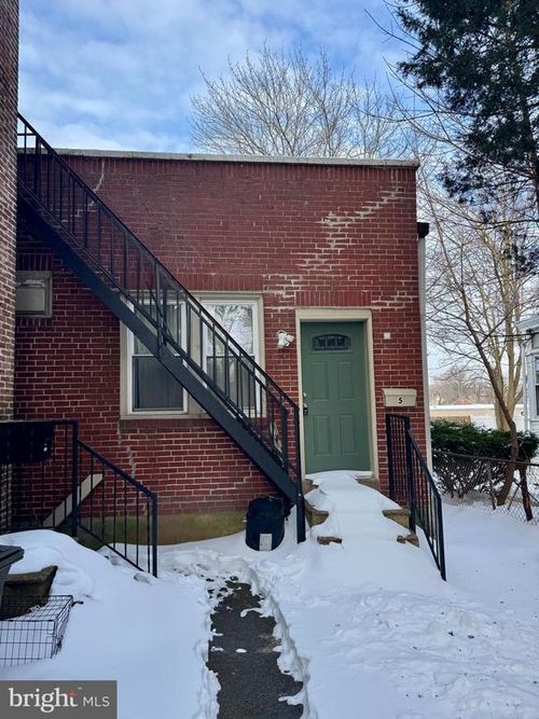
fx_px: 498
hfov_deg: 56.8
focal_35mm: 24
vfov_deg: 71.6
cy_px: 360
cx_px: 270
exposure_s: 1/1285
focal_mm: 6.76
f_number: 1.78
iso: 80
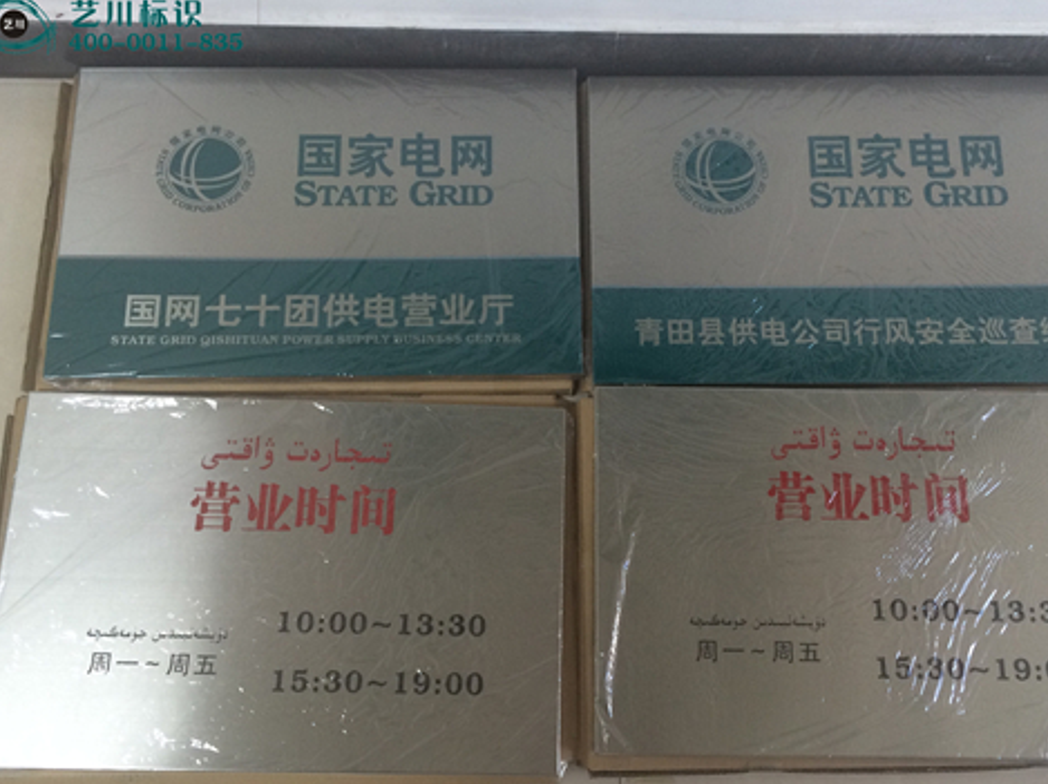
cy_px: 438
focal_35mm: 34
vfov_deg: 41.7
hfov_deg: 53.9
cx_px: 570
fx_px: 1029
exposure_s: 1/33
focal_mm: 4.15
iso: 160
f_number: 2.2
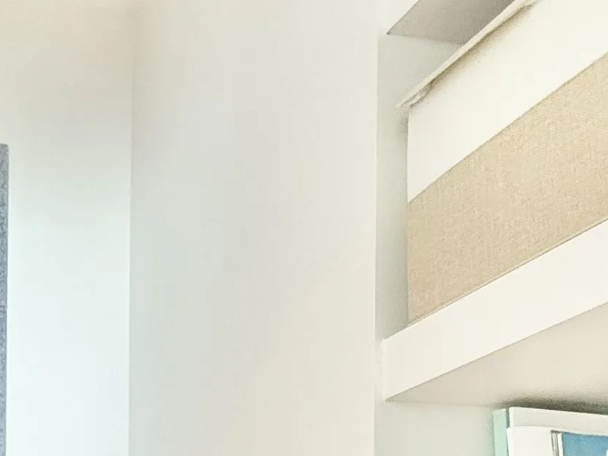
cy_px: 665
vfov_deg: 23.4
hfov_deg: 32.2
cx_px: -89
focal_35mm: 51
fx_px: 896
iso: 200
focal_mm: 2.22
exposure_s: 1/120
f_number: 2.2
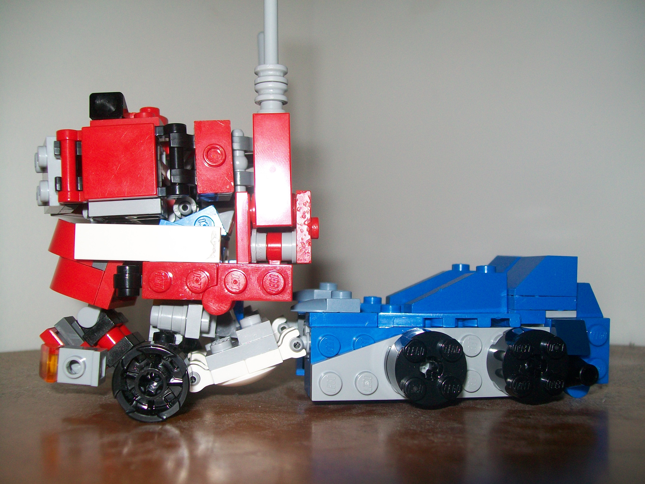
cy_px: 242
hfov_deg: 51.4
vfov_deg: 39.7
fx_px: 671
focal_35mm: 36
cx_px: 322
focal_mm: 6
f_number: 2.7
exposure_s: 1/60
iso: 64
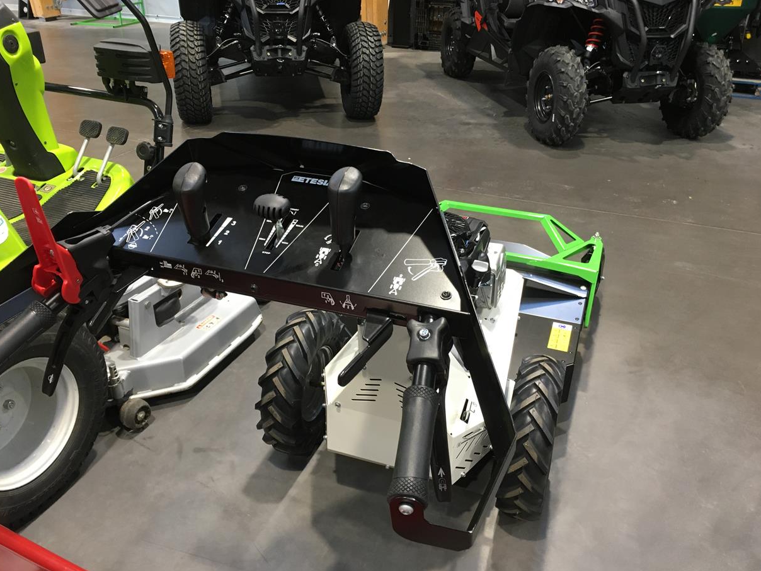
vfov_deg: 46.8
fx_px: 660
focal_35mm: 30
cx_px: 377
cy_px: 283
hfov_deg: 59.9
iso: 160
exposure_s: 1/33
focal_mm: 4.15
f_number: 2.2
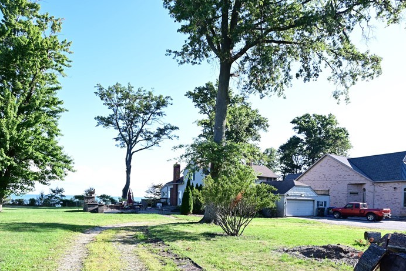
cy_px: 199
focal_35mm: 22
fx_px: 248
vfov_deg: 54.9
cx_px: 196
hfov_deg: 78.5
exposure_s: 1/320
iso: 500
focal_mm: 14
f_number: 8
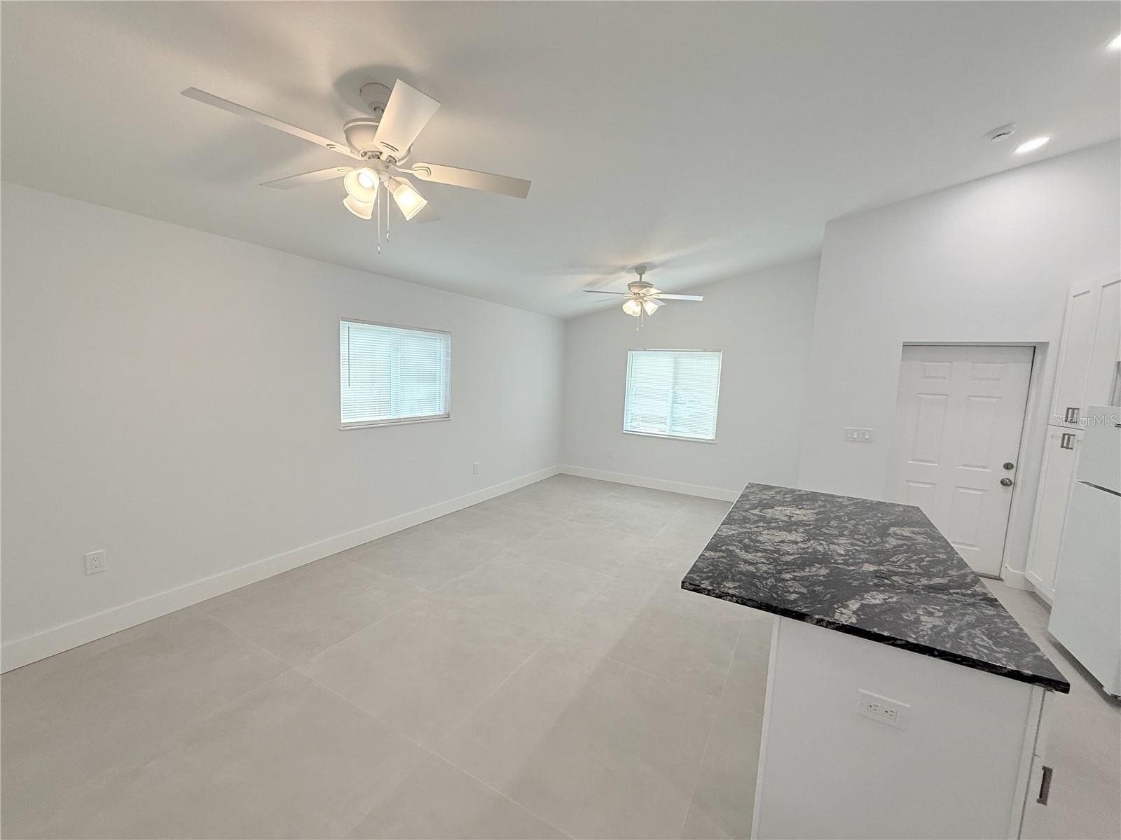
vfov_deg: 85.7
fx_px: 453
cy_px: 420
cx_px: 560
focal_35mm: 14
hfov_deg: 102.1
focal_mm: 2.22
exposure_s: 1/120
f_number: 2.2
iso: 100
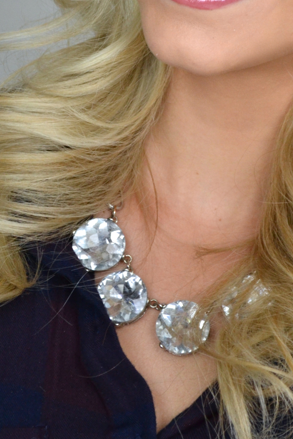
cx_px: 255
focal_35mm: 184
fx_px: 2247
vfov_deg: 11.1
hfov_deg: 7.4
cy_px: 26
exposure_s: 1/125
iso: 800
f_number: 5.6
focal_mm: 55
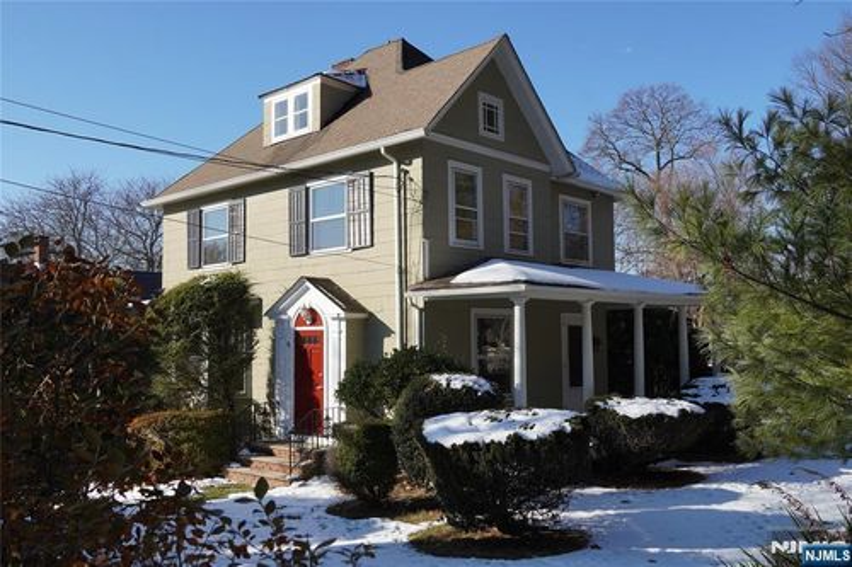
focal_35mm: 33
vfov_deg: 39.9
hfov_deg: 57.2
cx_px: 426
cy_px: 284
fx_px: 781
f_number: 8
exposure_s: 1/200
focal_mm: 22
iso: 100
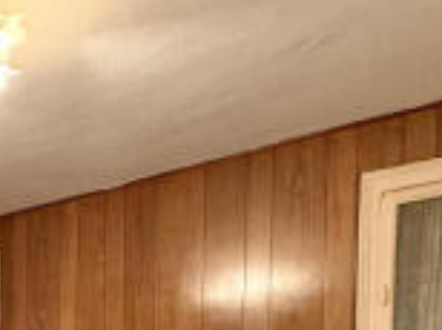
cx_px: -194
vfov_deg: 23.0
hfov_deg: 27.3
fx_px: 676
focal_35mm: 53
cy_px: 475
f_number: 2.2
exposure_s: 1/50
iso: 320
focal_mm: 2.22
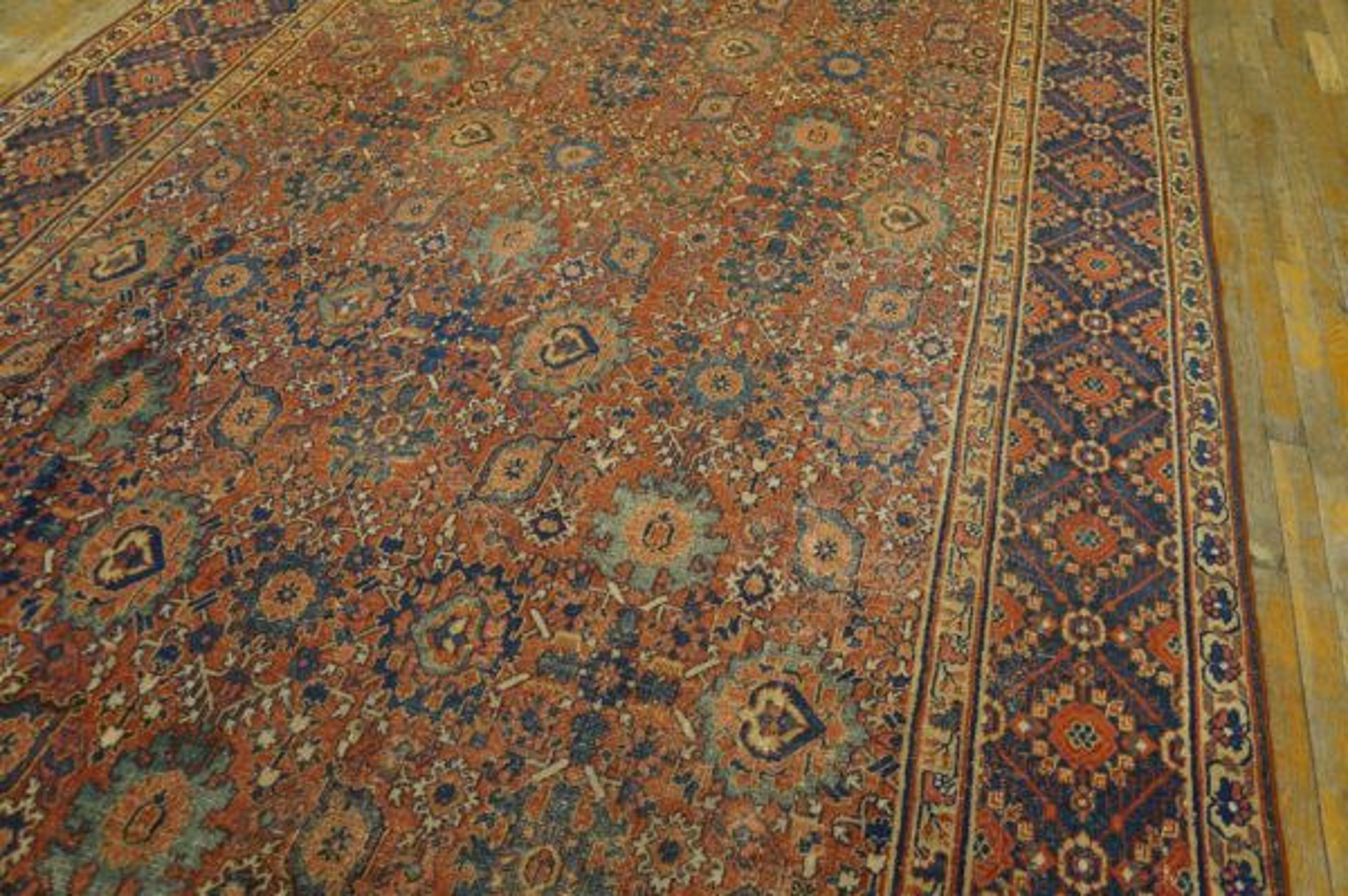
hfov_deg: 64.6
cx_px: 674
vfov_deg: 45.6
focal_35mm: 28
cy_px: 448
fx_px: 1066
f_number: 4
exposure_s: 1/60
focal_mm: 19
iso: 800
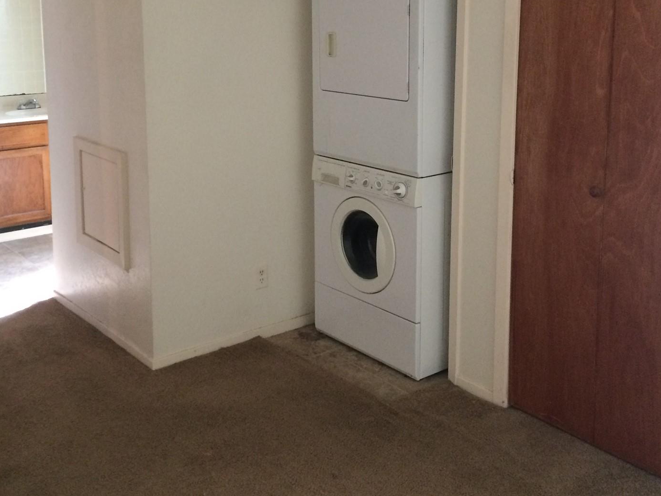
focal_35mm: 43
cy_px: 138
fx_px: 821
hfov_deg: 43.8
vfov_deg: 33.1
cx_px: 305
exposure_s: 1/30
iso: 200
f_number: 2.2
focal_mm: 4.15
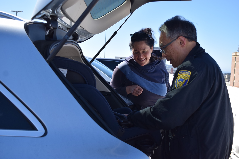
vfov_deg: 33.0
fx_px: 269
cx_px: 120
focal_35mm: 40
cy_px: 80
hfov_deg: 47.9
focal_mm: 27
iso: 400
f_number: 5.6
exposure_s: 1/1600
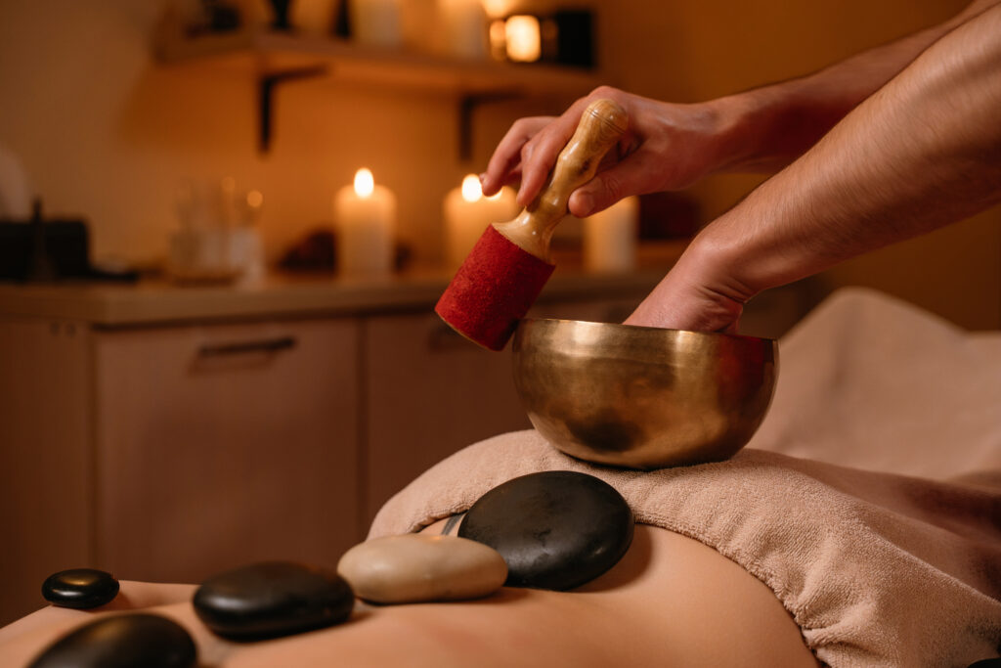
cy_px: 334
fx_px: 1488
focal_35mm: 54
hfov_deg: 37.2
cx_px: 500
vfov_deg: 25.3
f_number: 2.8
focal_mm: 53.5
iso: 1250
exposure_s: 1/125
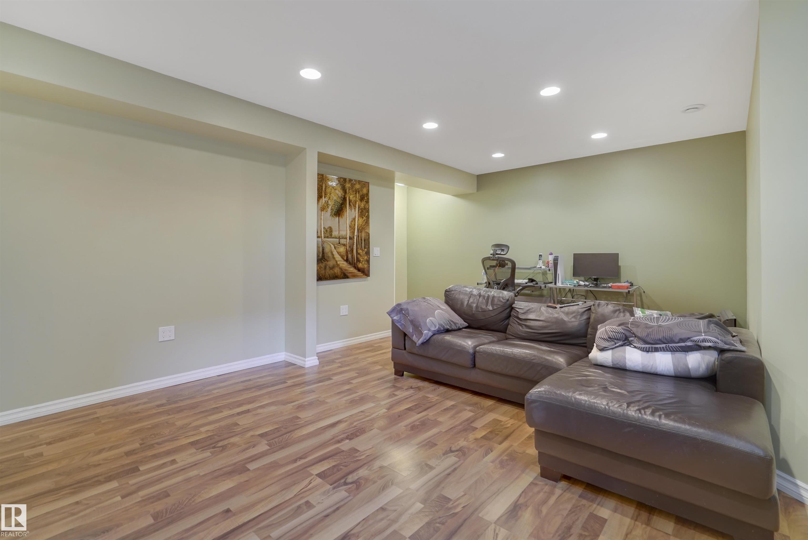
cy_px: 270
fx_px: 359
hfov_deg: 96.7
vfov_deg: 73.8
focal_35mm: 16
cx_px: 404
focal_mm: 16
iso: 1600
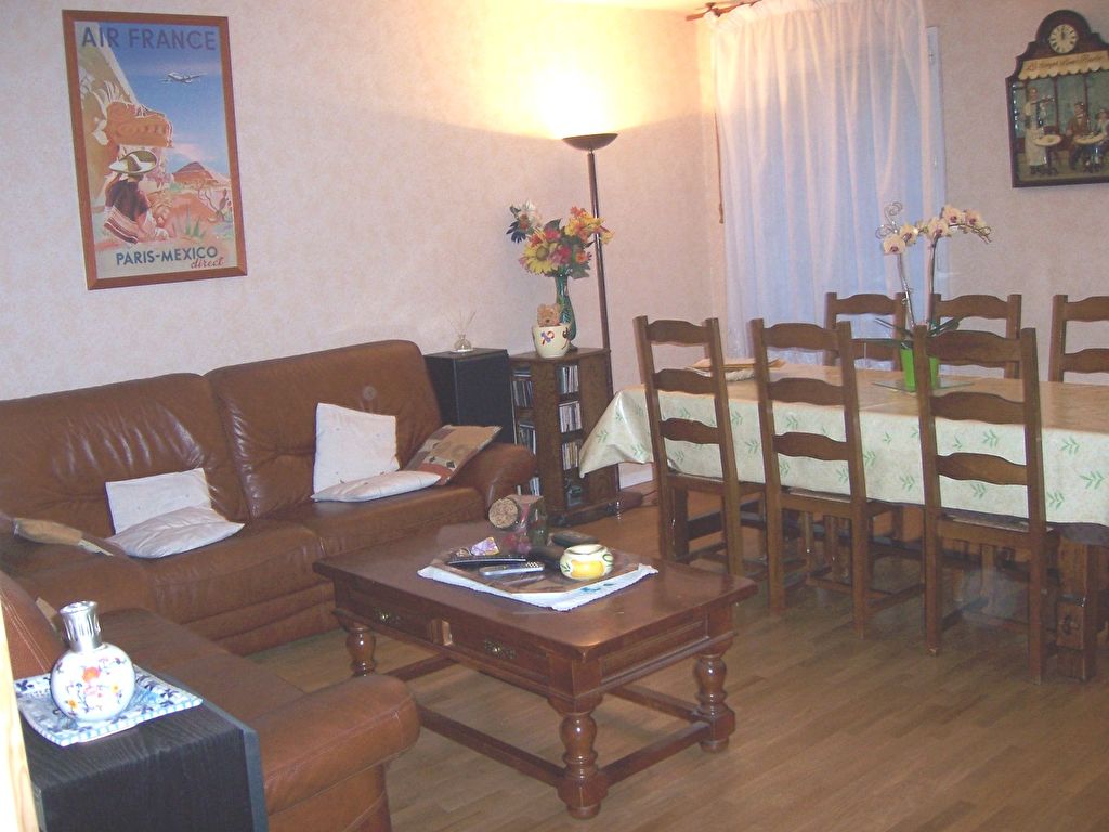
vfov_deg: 39.7
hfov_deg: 51.4
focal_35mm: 36
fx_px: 1153
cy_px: 416
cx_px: 554
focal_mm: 6.2
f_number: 2.8
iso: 125
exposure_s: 1/60
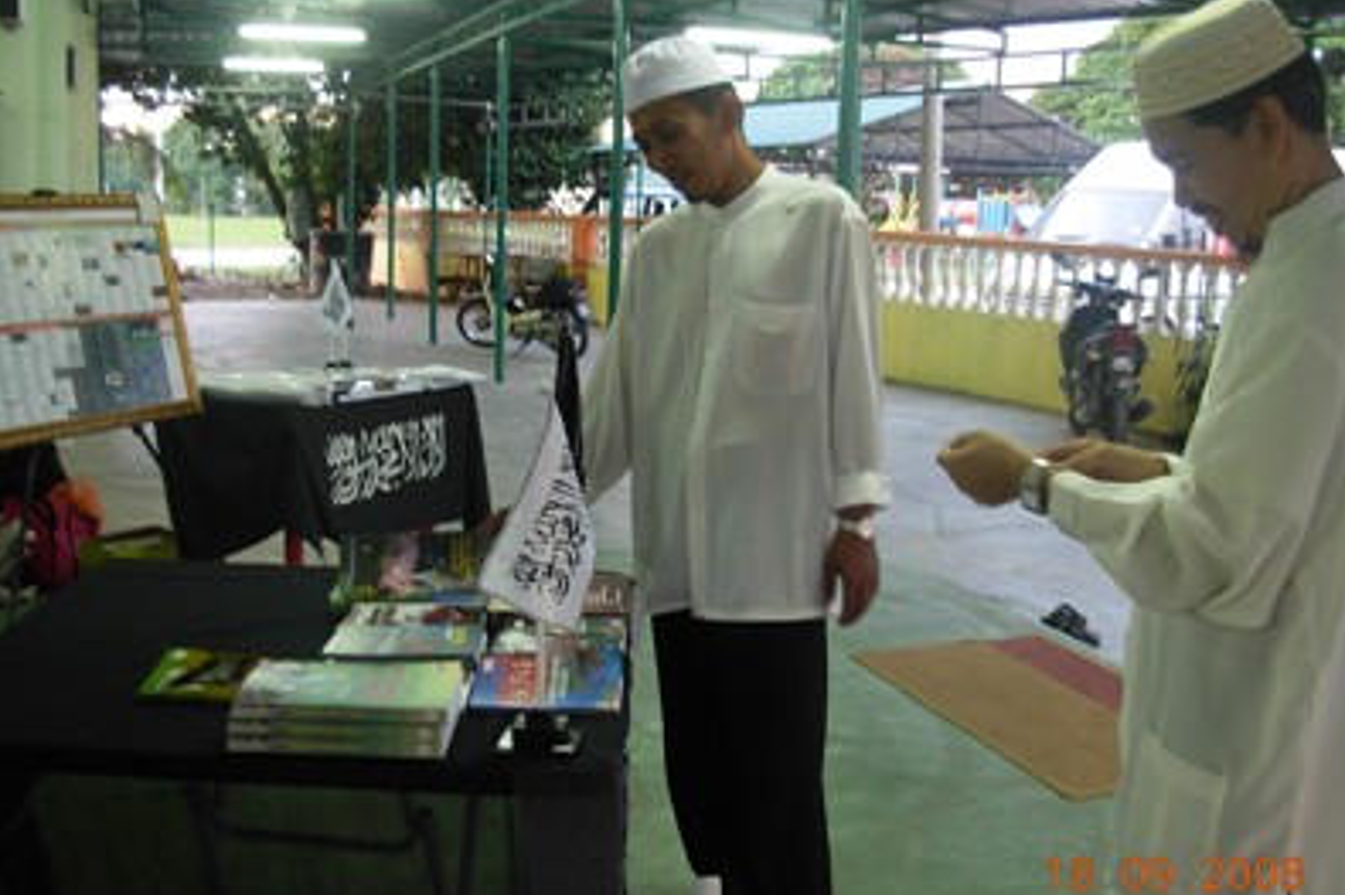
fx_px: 1494
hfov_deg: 48.5
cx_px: 678
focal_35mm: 40
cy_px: 470
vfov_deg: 33.4
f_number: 2.9
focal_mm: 6.3
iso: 105
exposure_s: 1/4
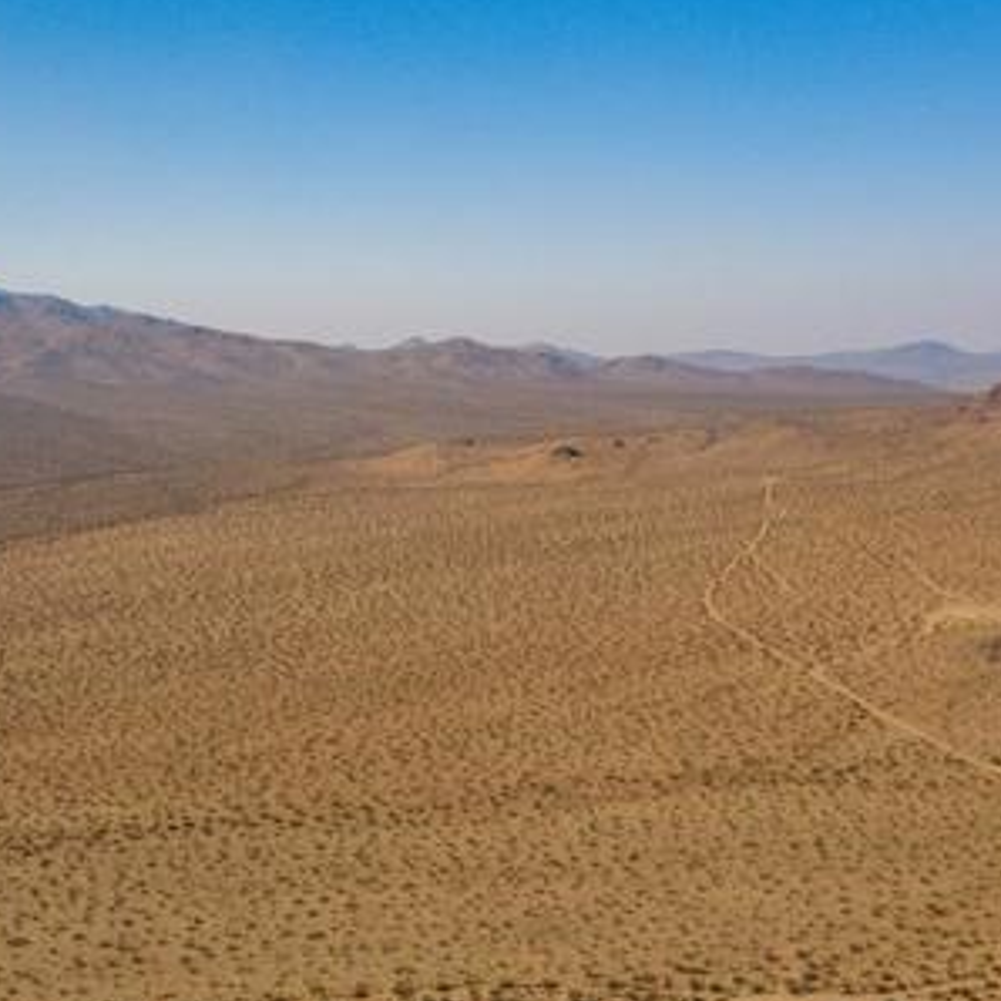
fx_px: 1669
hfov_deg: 33.4
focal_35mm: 51
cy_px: 477
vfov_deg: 33.4
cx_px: 544
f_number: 5
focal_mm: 10.26
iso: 100
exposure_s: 1/240
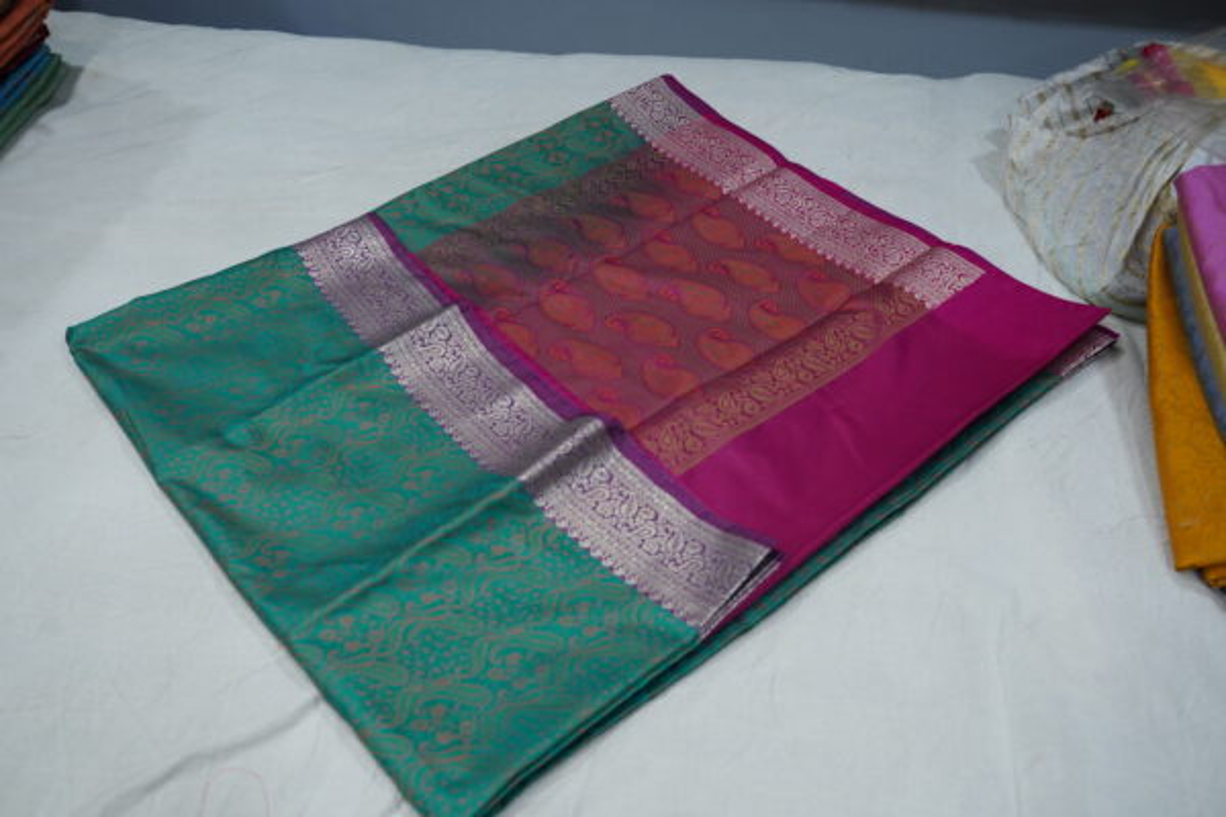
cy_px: 408
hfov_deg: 58.7
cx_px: 613
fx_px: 1090
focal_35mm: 32
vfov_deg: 41.1
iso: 2500
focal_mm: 32
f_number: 4.5
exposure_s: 1/160
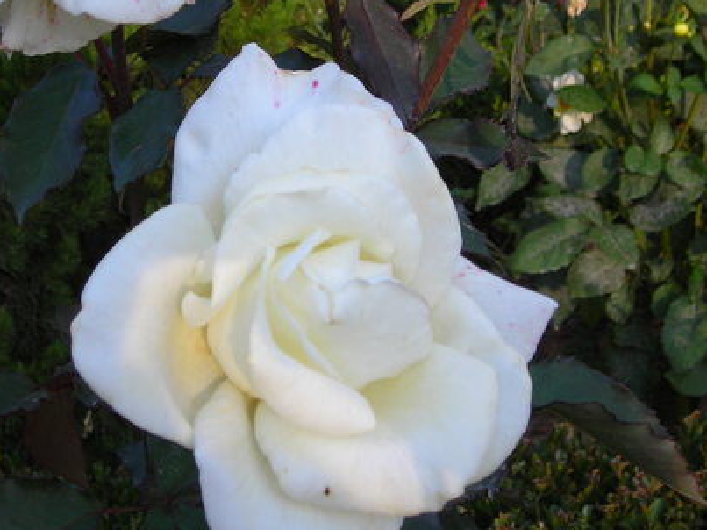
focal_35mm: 66
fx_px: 1348
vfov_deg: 22.0
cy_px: 120
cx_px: 346
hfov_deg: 29.4
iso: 50
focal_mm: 6.3
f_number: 3.2
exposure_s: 1/132
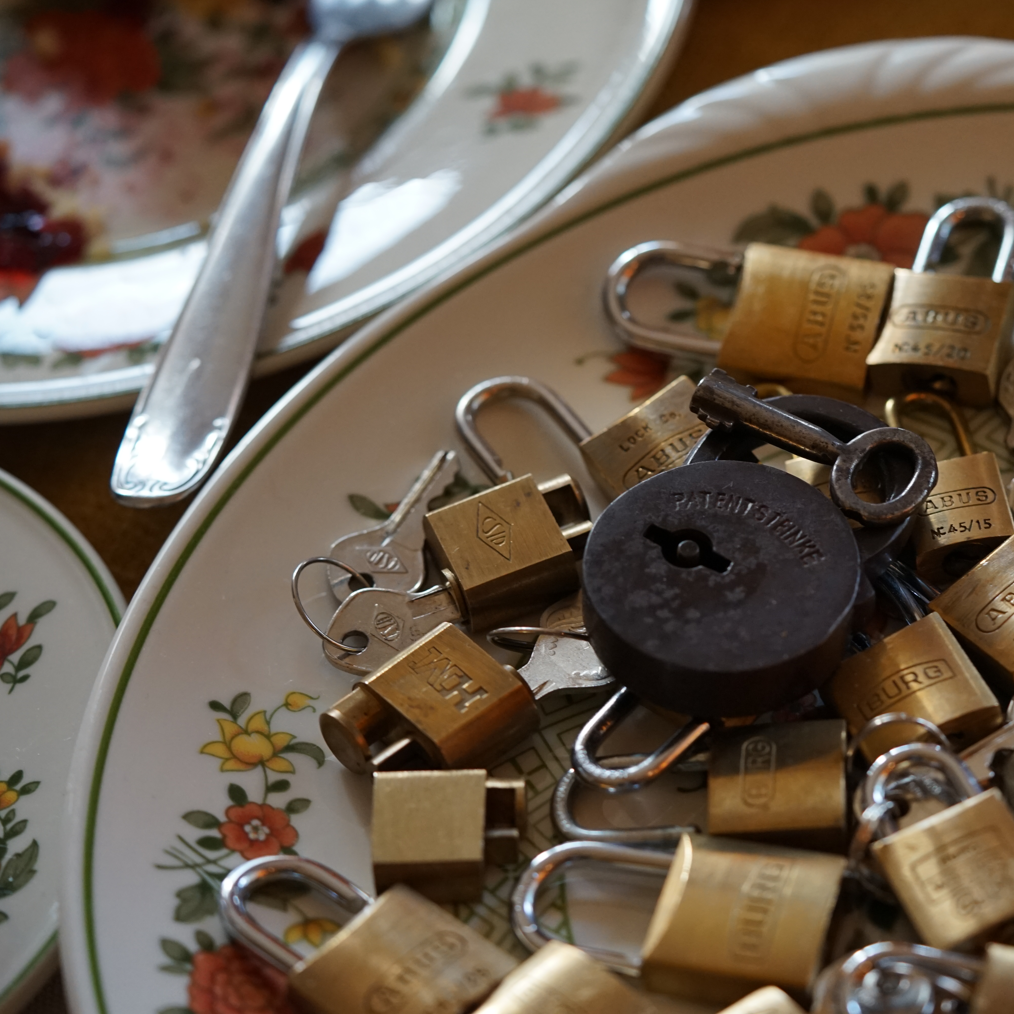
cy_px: 506
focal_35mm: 115
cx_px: 703
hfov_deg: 15.1
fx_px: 3811
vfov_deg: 15.2
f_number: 4
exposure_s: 1/100
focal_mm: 90
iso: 1600
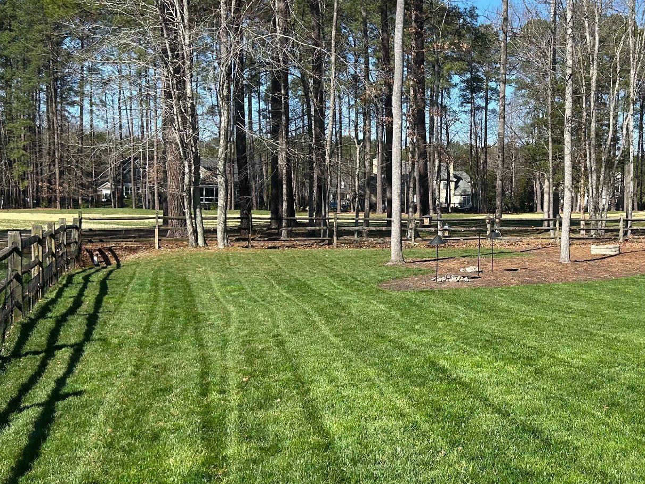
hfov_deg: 41.6
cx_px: 490
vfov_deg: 32.9
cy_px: 239
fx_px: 820
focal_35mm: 44
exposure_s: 1/2762
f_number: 1.5
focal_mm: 5.7
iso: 50
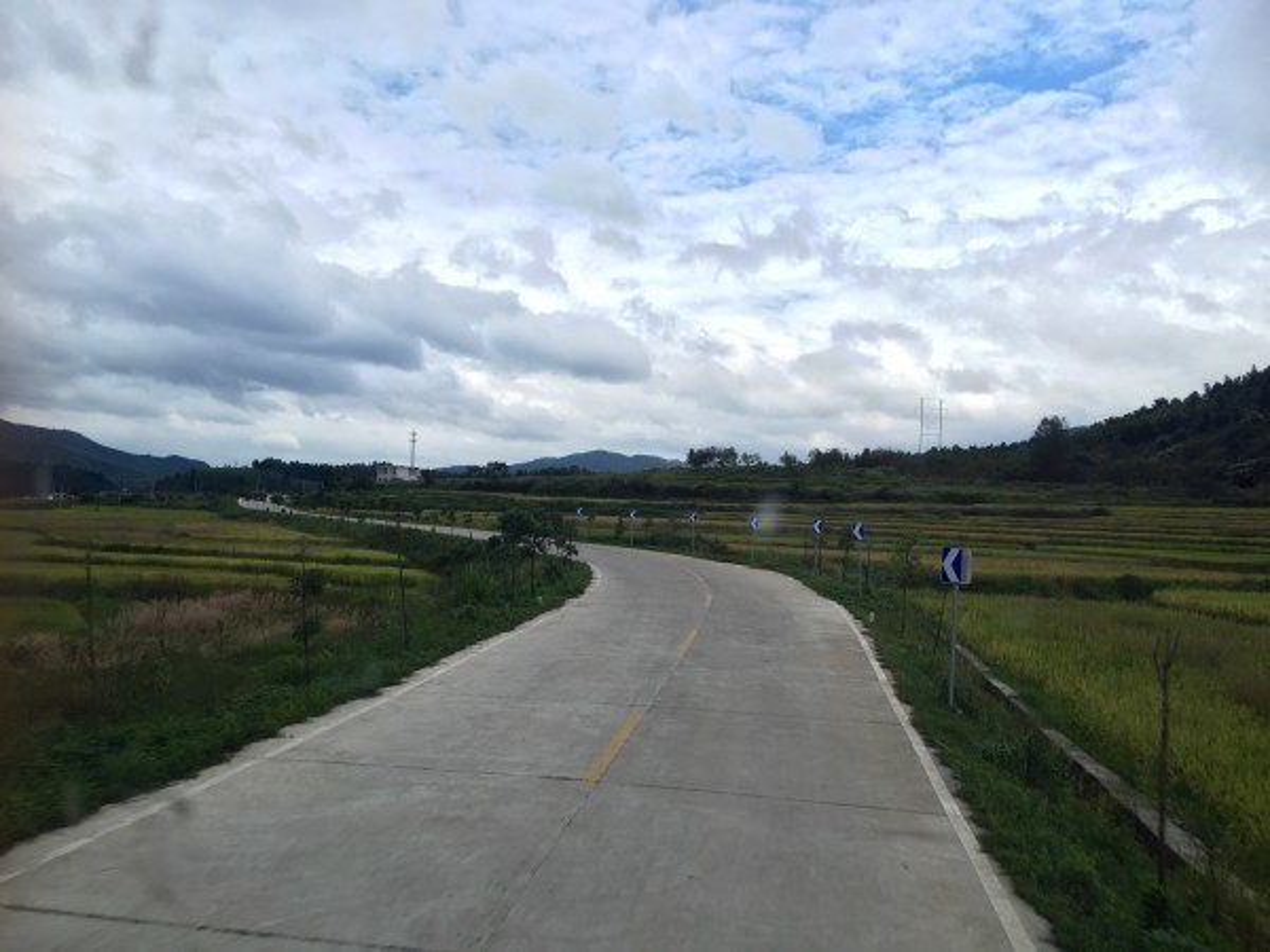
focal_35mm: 29
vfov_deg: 48.2
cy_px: 476
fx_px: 1064
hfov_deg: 61.7
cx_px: 635
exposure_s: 1/209
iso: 25
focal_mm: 4.15
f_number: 2.2
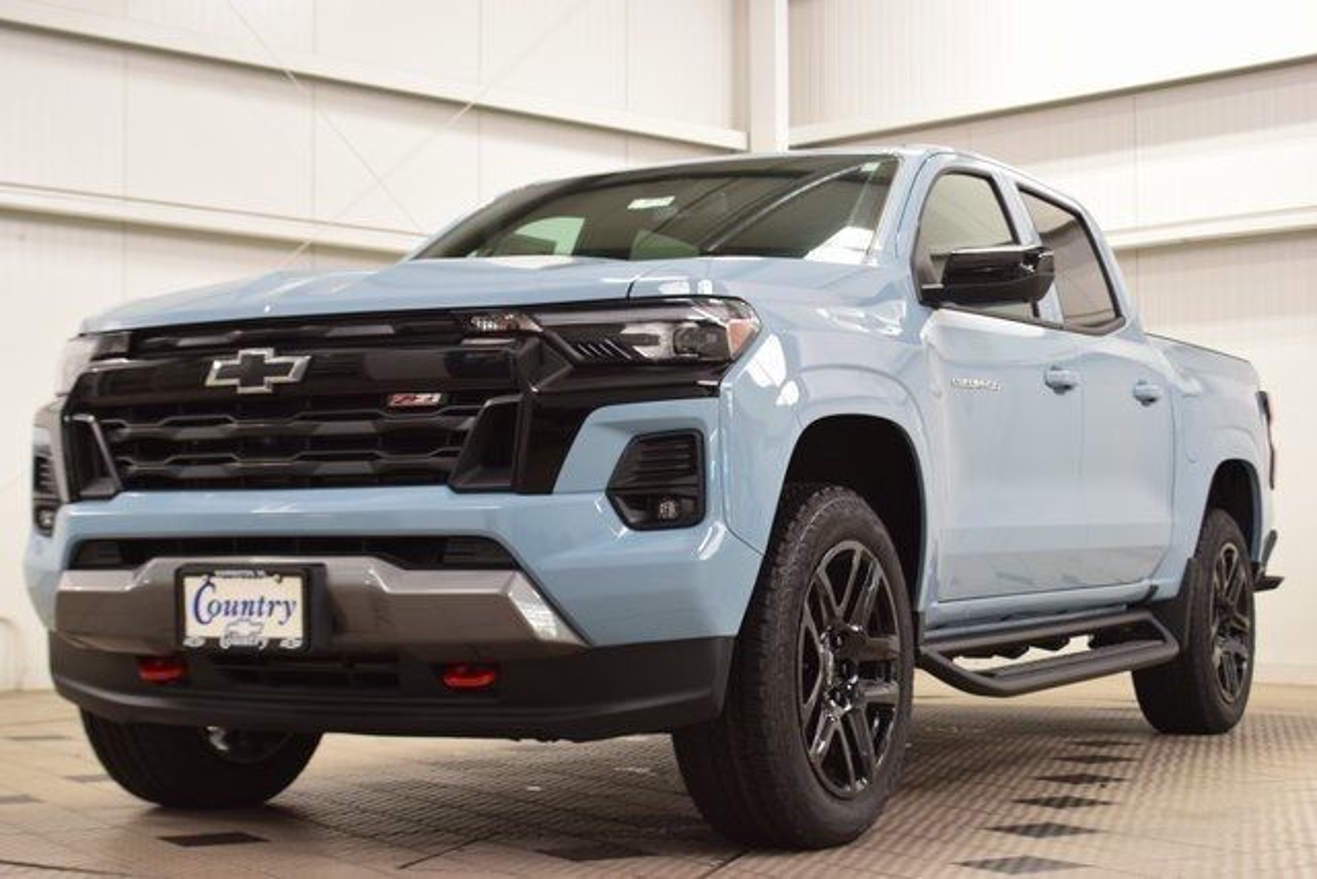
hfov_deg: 33.4
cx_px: 658
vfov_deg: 22.6
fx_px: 2195
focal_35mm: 60
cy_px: 440
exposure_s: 1/30
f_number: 7.1
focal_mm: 40
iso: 1000
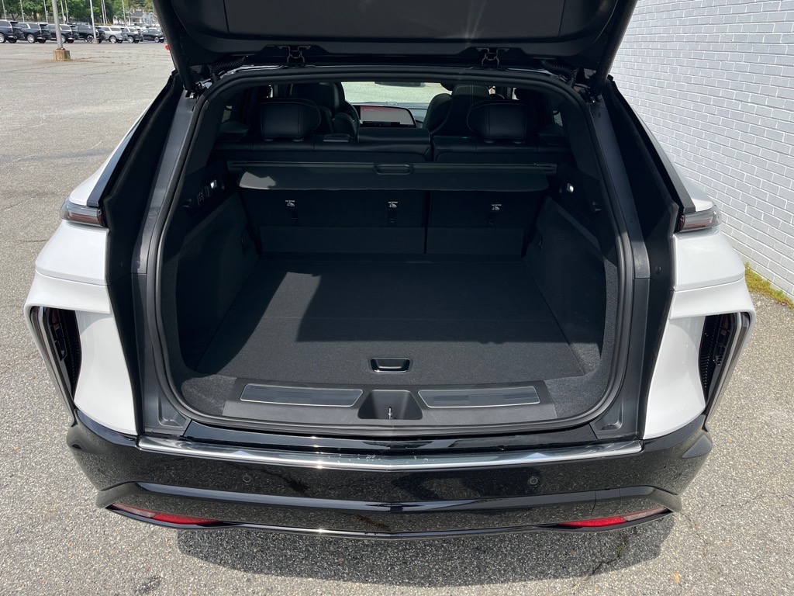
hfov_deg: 67.3
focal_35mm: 26
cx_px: 397
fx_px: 596
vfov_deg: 53.1
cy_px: 298
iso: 50
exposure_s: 1/3311
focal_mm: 5.1
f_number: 1.6
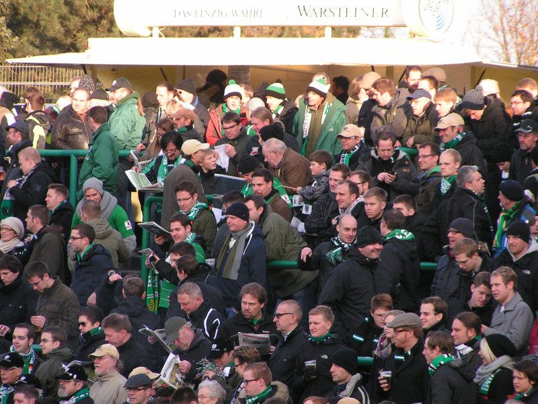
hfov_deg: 6.7
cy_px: 202
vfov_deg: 5.0
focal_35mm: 297
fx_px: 4616
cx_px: 269
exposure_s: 1/500
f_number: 3.5
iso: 125
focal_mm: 45.4
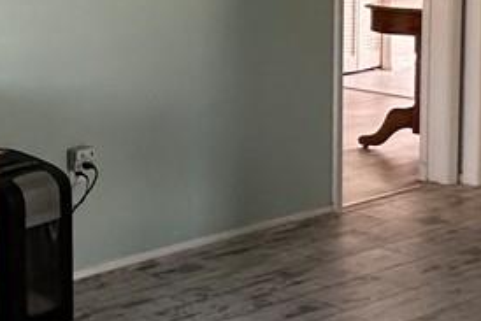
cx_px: -318
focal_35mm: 85
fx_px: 1136
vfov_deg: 15.7
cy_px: -23
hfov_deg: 19.5
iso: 250
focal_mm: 2.22
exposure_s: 1/120
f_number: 2.2
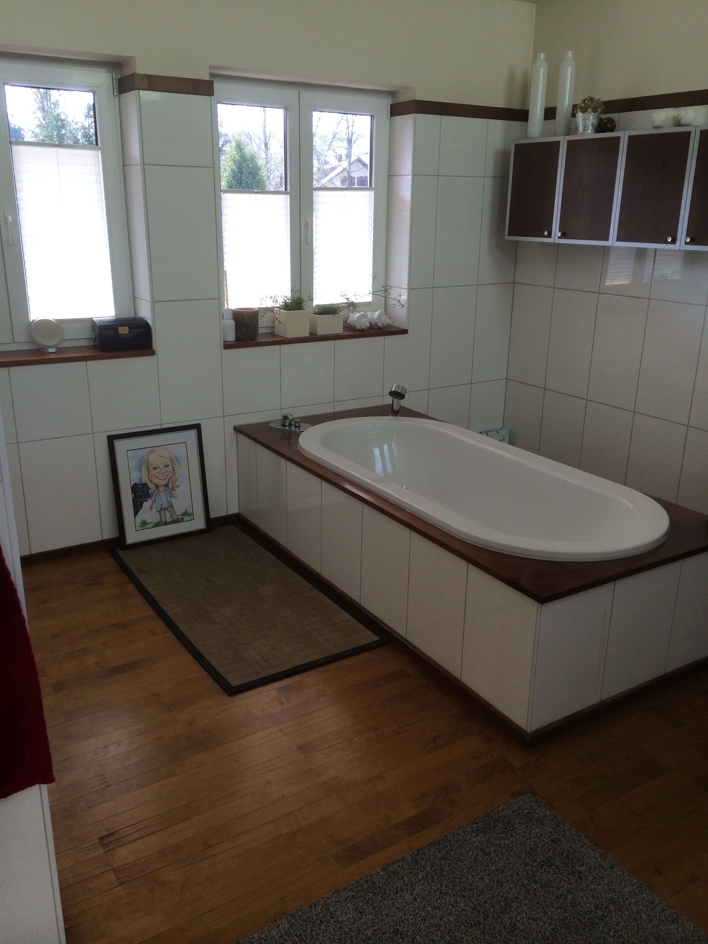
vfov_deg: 60.0
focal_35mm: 30
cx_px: 354
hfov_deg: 46.8
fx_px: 818
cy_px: 472
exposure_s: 1/120
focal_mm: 4.12
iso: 50
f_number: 2.2
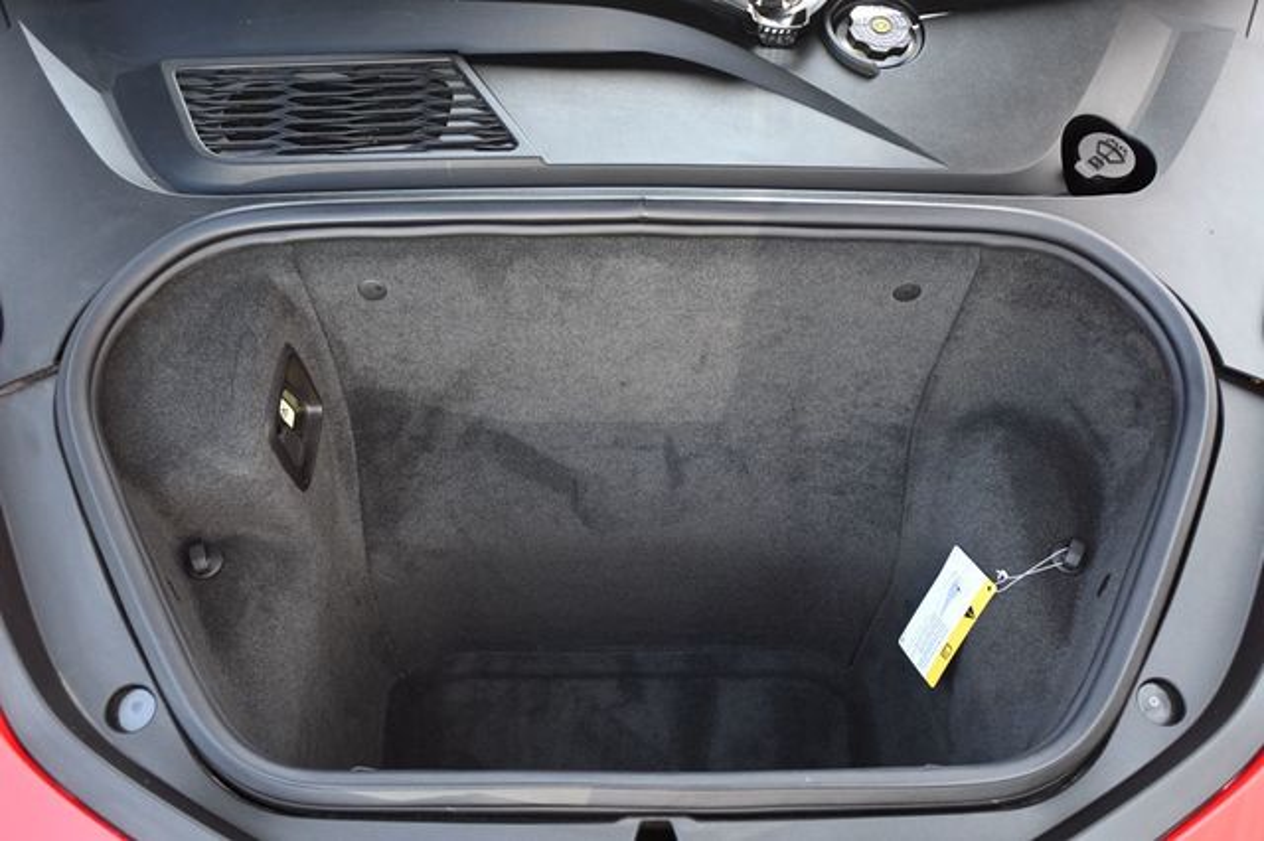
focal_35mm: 30
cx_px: 632
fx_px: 1053
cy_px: 420
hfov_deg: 62.0
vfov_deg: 43.6
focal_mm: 20
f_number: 3.8
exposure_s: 1/125
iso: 560
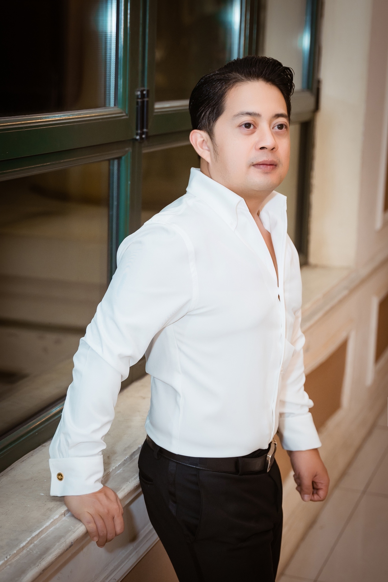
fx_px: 1132
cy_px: 291
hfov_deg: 19.5
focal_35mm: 70
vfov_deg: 28.8
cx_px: 194
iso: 800
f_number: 2.8
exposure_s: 1/125
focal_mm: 47.2
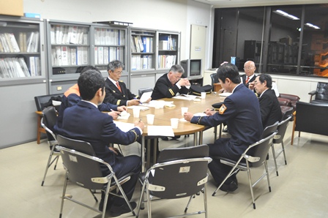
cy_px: 109
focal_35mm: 36
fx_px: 328
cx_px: 164
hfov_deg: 53.2
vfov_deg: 36.8
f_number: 4
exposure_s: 1/80
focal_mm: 24
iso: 1250
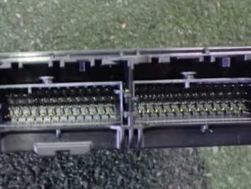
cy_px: 120
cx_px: 58
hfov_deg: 36.5
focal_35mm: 51
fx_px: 370
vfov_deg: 28.5
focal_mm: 5.4
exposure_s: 1/30
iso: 1600
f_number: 2.3
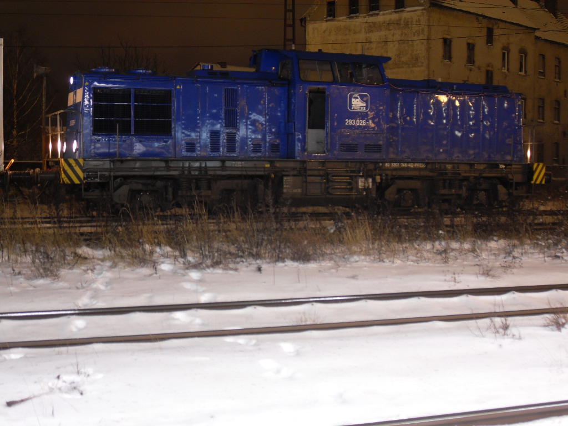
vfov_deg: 24.8
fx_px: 968
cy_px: 213
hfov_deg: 32.7
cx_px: 284
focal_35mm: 59
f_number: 3.7
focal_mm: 10.1
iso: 80
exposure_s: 8
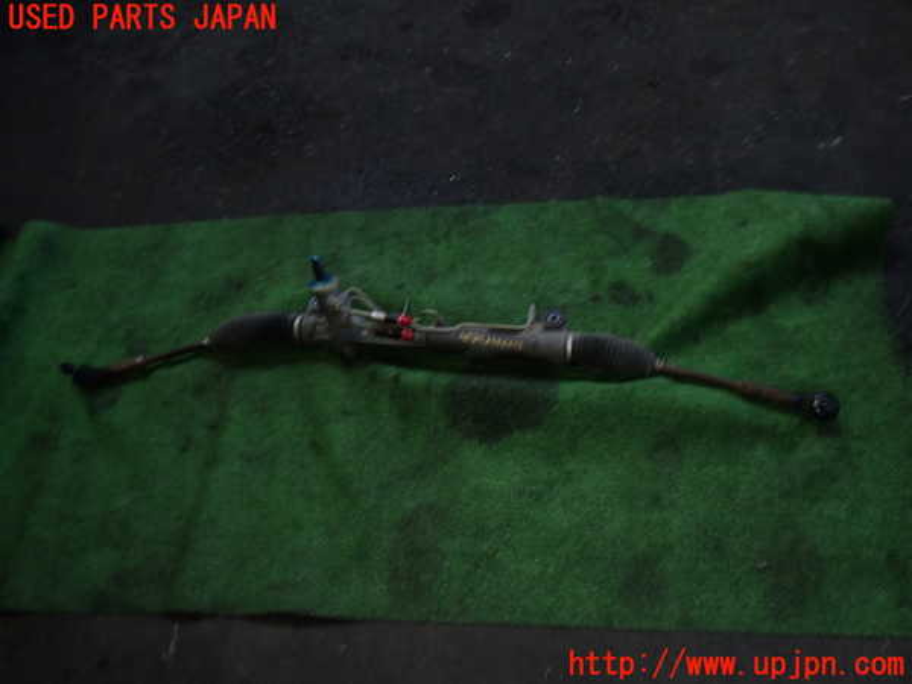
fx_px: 790
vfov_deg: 46.8
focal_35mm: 30
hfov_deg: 60.0
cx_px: 456
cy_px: 342
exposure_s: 1/30
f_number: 6.3
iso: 200
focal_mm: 5.4
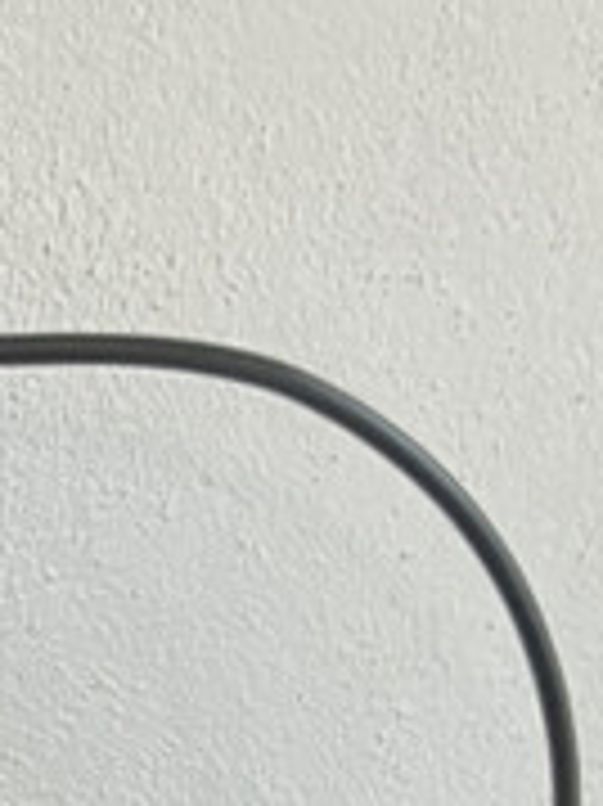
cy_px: 1423
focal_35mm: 125
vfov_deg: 14.1
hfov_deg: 11.6
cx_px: -140
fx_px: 2907
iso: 160
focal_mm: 3.99
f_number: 1.8
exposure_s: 1/60
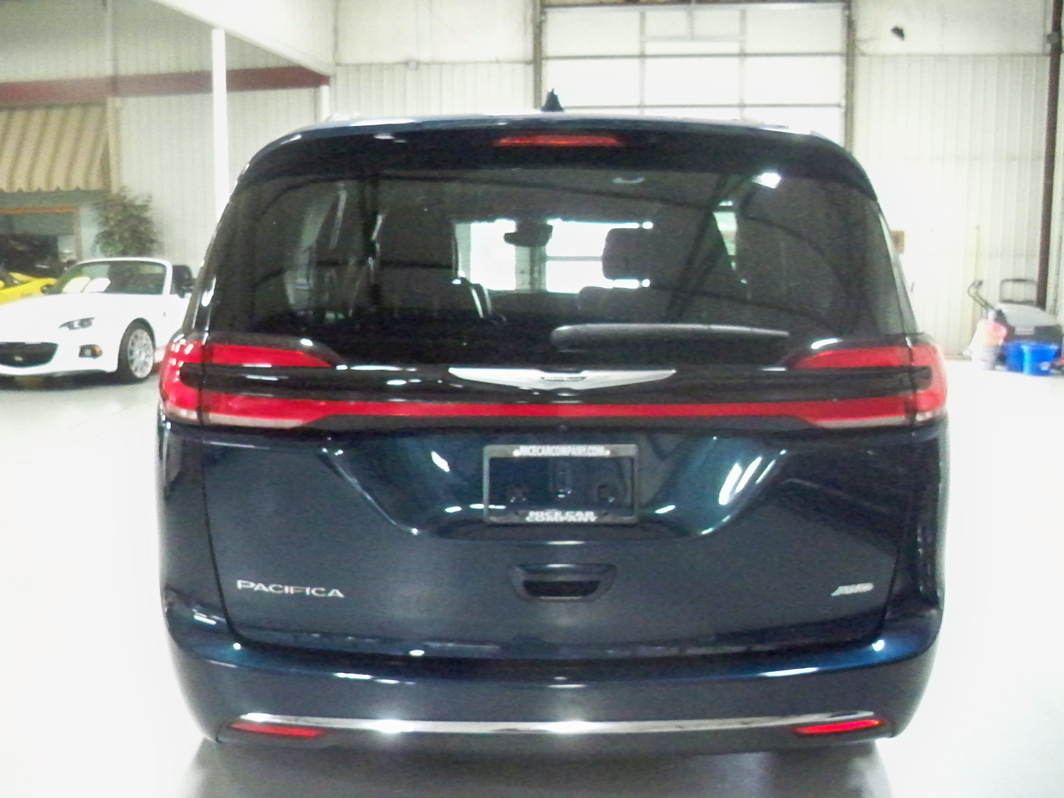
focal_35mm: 35
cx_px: 532
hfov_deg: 52.6
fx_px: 1076
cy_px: 399
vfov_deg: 40.7
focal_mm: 6.3
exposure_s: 1/60
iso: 3200
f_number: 3.1
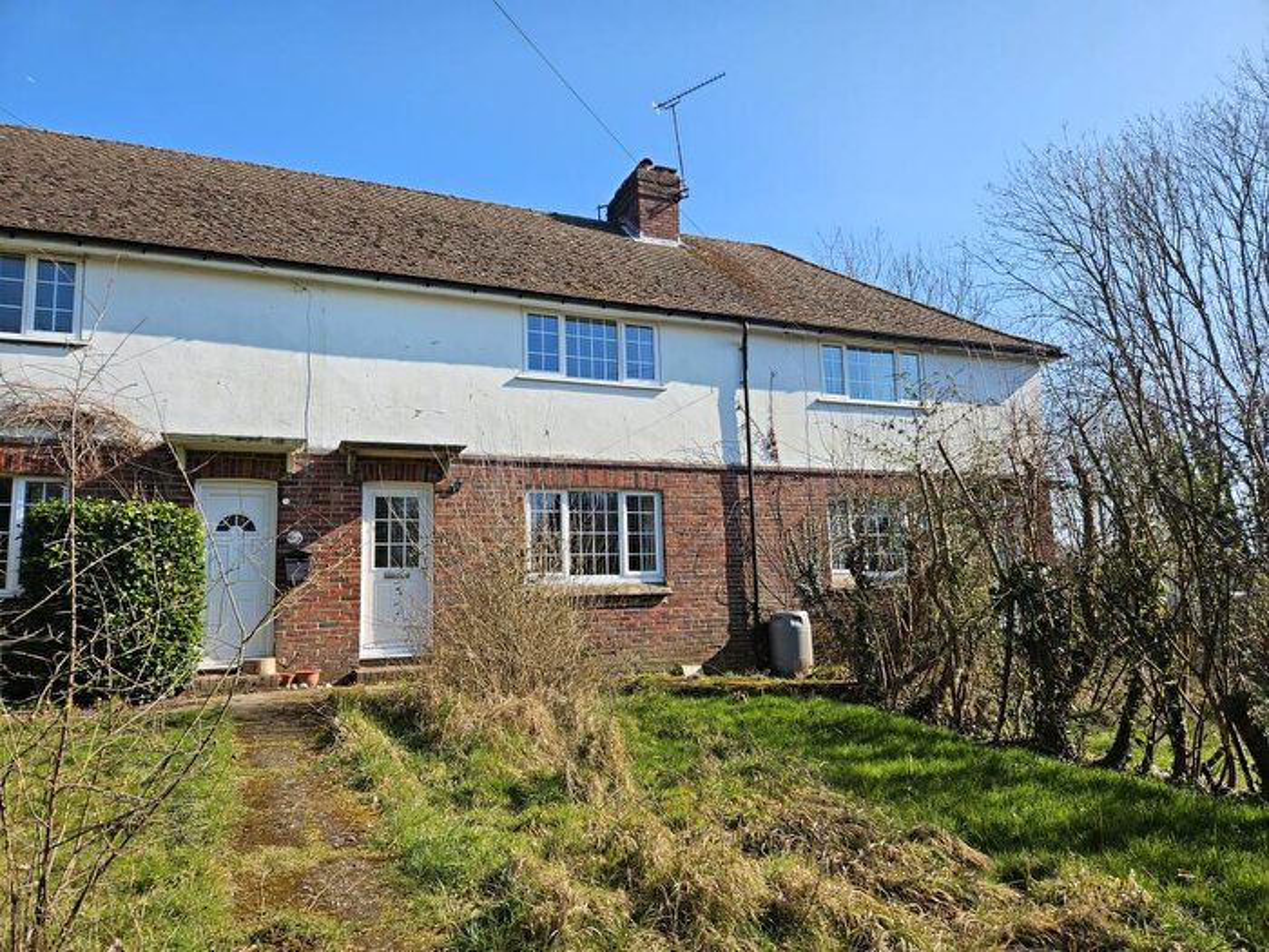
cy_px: 476
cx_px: 634
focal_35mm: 23
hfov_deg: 73.9
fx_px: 843
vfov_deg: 58.9
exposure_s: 1/1414
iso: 25
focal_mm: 5.4
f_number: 1.8
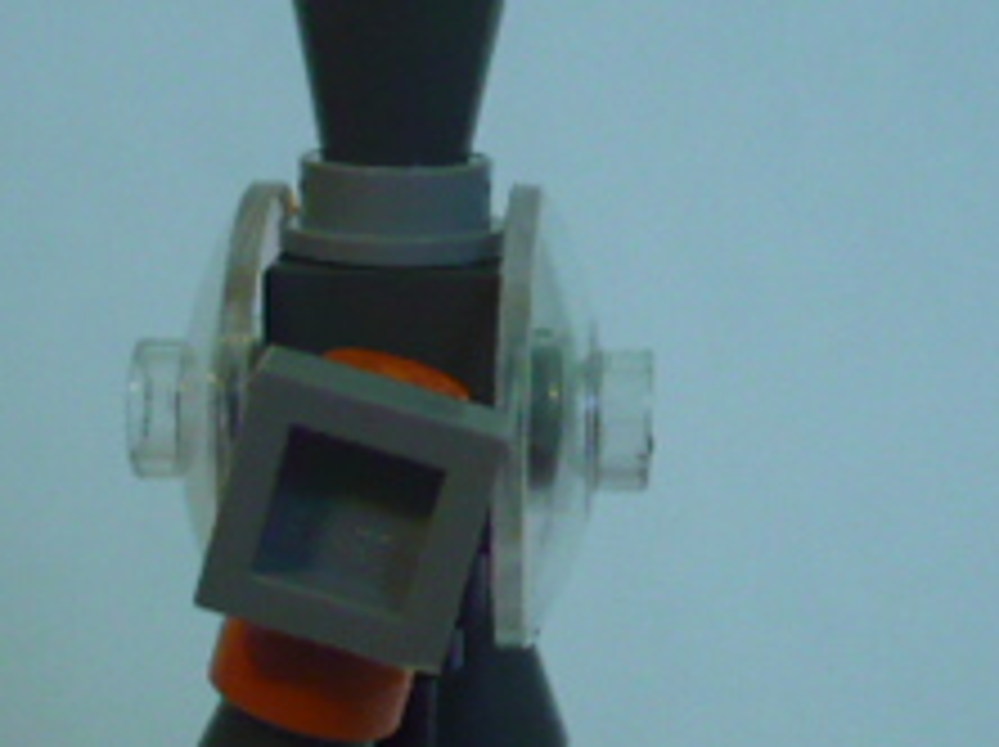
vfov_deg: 14.6
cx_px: 432
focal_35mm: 101
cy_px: 558
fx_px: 2912
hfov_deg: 19.5
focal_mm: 5.8
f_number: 2.8
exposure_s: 1/20
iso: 200
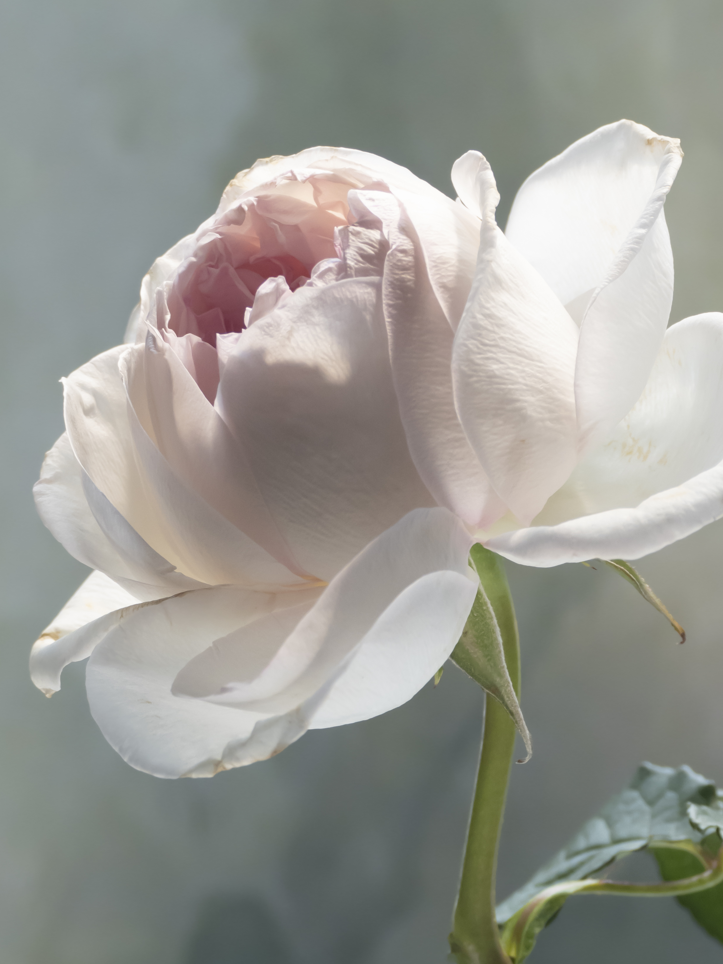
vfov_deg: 8.6
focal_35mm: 230
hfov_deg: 6.5
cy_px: 670
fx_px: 6406
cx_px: 462
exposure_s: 1/80
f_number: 3.9
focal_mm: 52.4
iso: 640
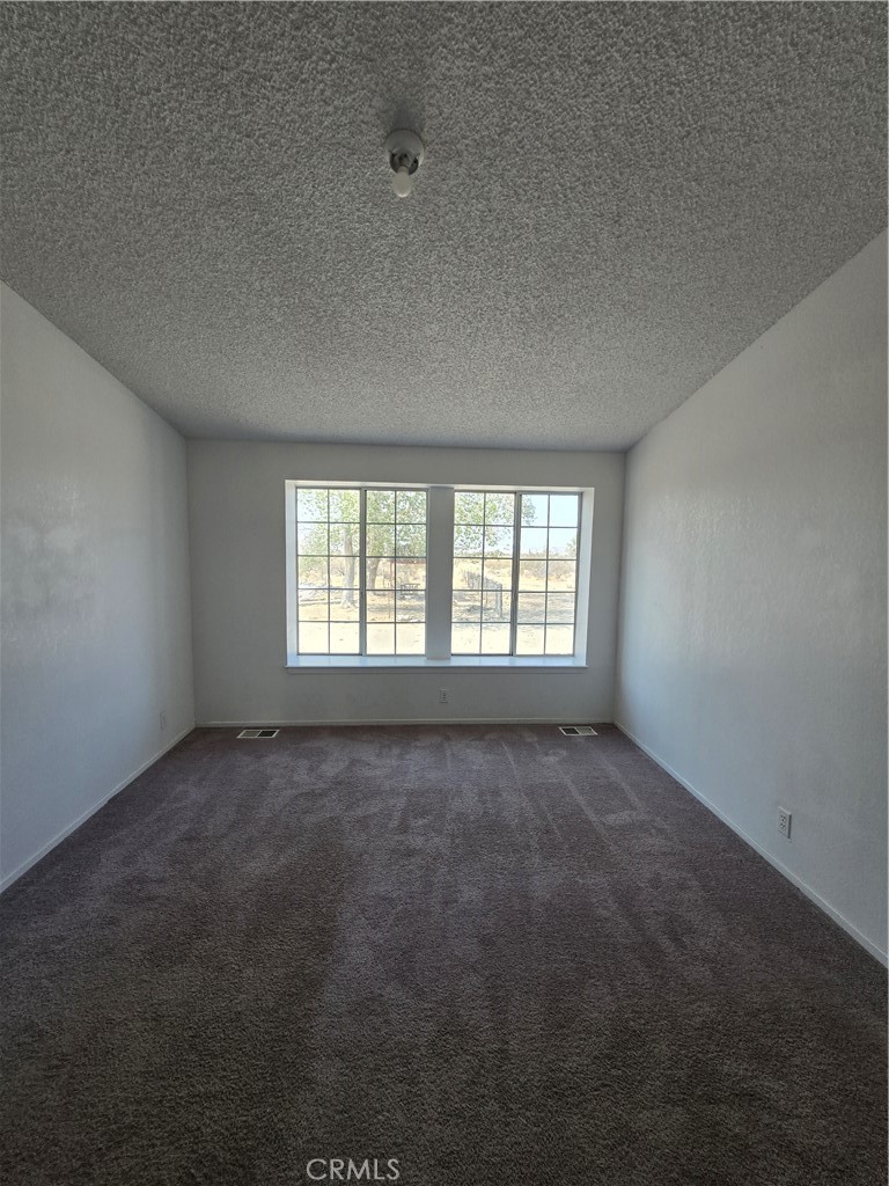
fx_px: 445
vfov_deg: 106.2
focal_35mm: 13
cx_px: 444
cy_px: 593
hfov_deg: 89.9
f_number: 2.2
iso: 25
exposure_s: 1/159
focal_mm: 1.7
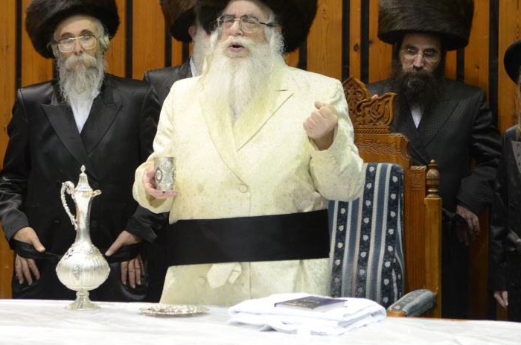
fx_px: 1743
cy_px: 108
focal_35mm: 121
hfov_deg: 17.0
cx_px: 253
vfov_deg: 11.3
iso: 1600
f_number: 4.5
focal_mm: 55
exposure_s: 1/60
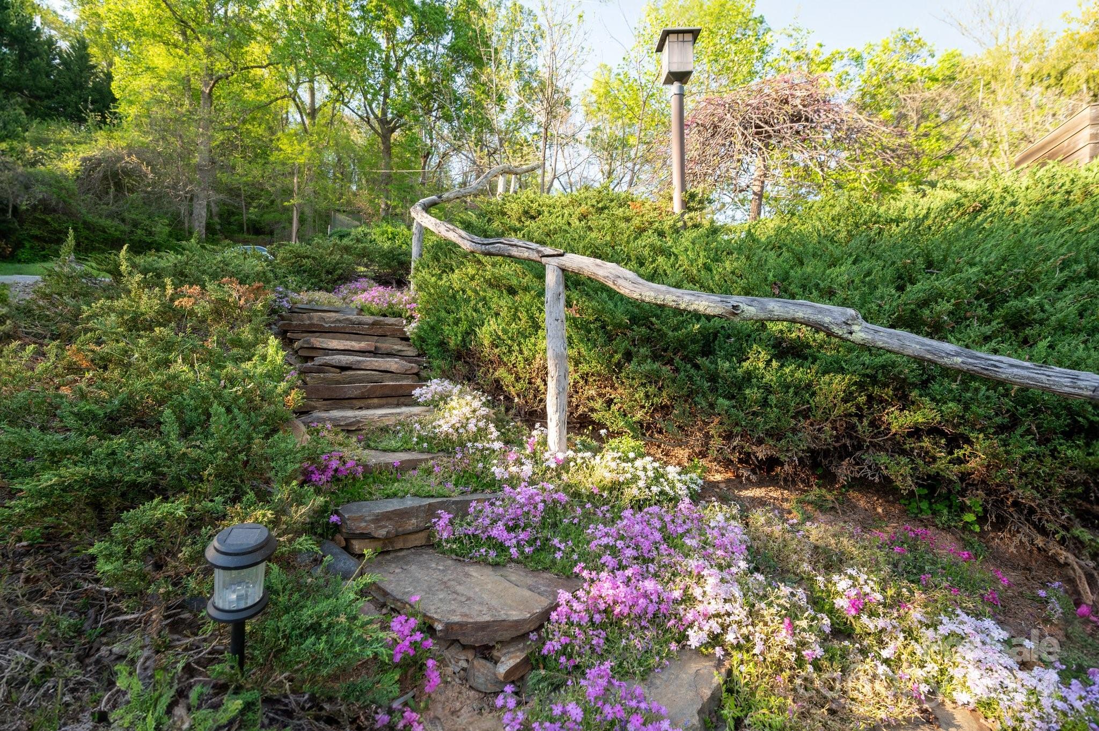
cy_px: 366
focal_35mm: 16
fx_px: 473
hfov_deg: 98.6
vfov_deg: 75.4
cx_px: 550
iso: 200
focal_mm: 15.5
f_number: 8
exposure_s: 1/60
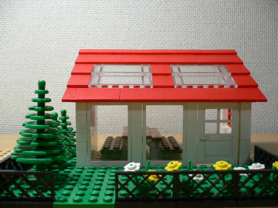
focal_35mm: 35
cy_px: 104
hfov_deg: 52.6
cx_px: 139
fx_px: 281
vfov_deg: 40.7
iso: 100
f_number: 2.8
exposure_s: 1/40
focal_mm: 5.8
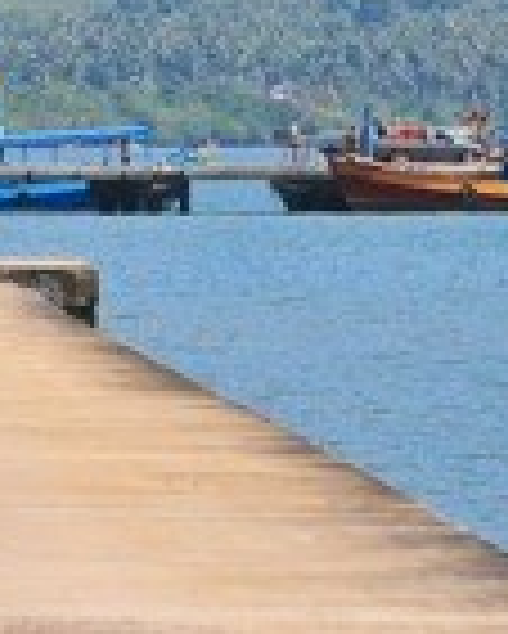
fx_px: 10776
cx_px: -270
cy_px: 173
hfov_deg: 2.7
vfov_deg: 3.4
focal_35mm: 574
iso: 800
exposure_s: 1/4000
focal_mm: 120
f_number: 6.3
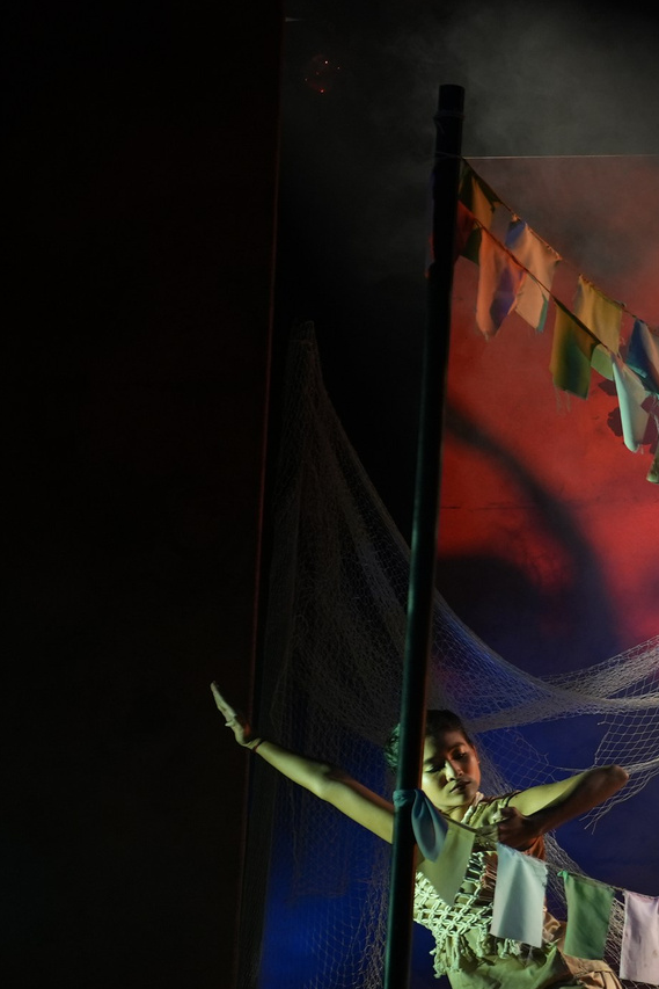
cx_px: 1457
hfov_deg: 9.7
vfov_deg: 15.9
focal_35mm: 129
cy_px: 548
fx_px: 3540
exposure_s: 1/100
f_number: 2.8
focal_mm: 43
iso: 500
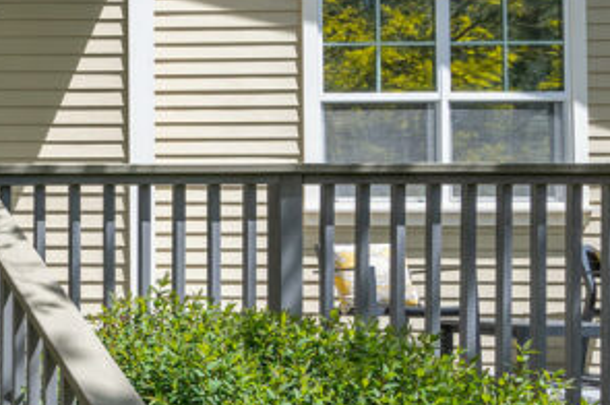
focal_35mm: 57
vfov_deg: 23.7
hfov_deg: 24.3
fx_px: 965
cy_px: 236
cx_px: -376
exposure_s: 1/250
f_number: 9
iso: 250
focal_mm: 14
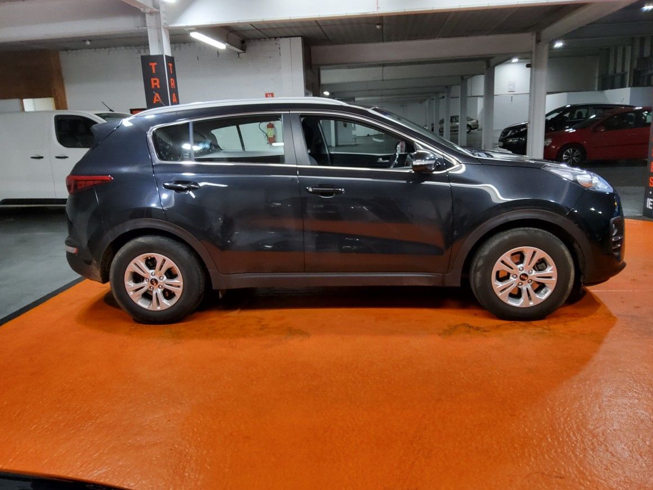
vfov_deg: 51.3
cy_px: 237
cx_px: 338
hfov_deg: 65.3
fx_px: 509
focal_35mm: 27
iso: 500
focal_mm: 3.08
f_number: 2
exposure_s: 1/100
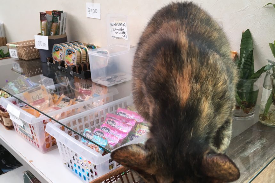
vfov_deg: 36.8
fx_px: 275
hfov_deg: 53.1
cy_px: 106
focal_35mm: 36
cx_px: 133
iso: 25
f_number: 2.2
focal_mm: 4.15
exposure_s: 1/40
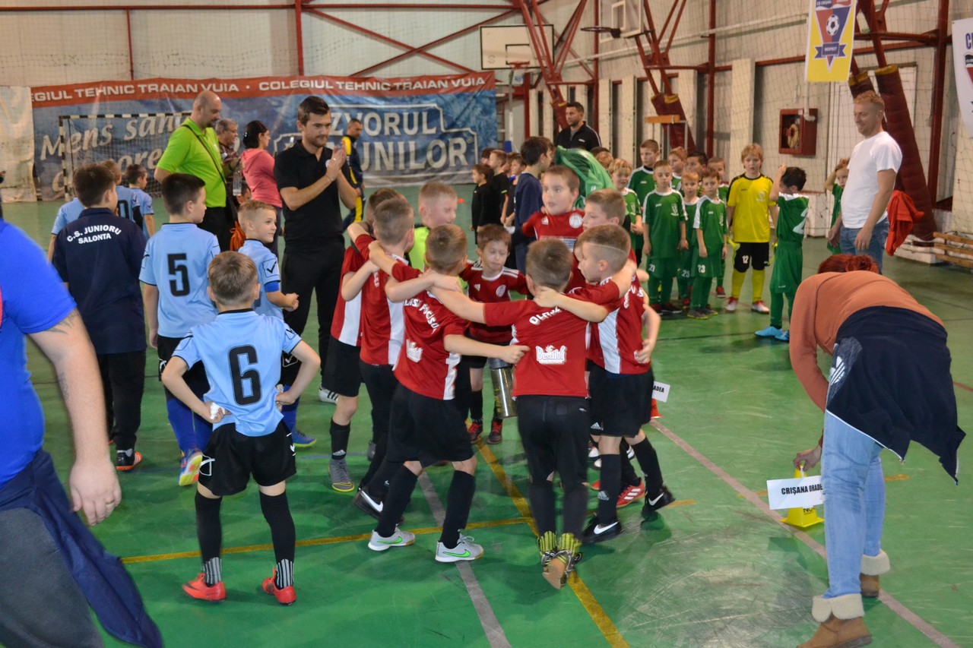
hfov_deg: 53.1
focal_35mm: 36
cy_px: 324
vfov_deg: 36.9
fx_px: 973
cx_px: 486
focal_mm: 24
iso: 2500
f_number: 4
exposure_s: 1/60
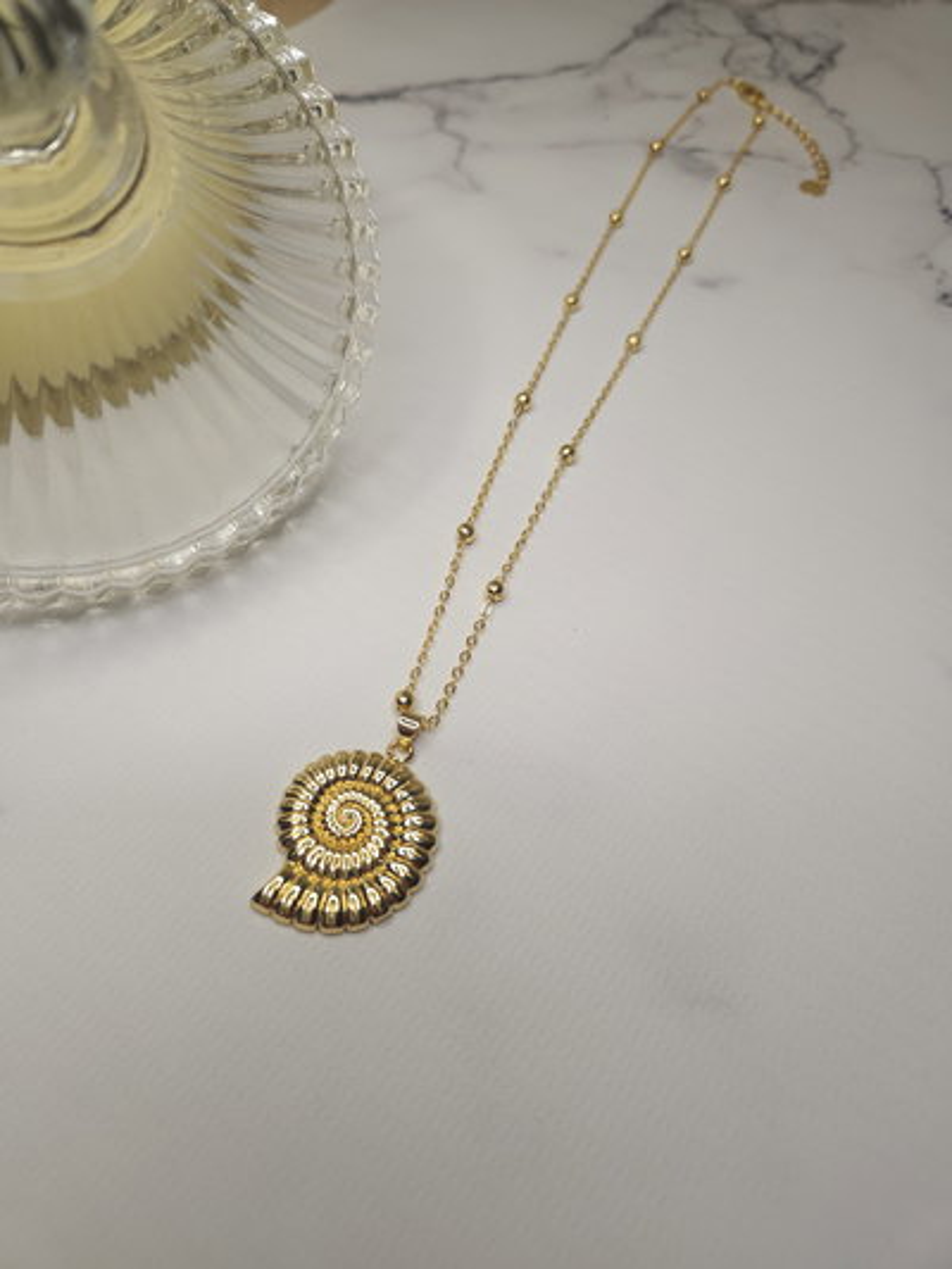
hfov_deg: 58.9
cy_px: 634
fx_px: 843
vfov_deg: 73.9
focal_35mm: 23
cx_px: 476
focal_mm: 5.4
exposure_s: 1/30
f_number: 1.8
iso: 50
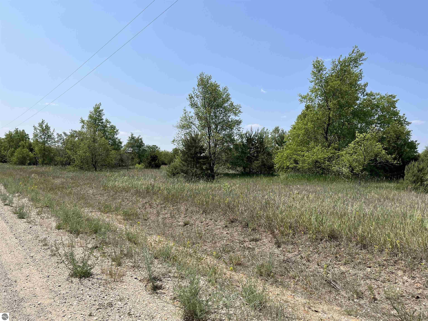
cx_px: 214
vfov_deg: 53.1
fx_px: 321
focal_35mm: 26
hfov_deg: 67.3
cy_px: 160
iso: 50
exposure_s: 1/4484
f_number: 1.6
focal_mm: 5.1
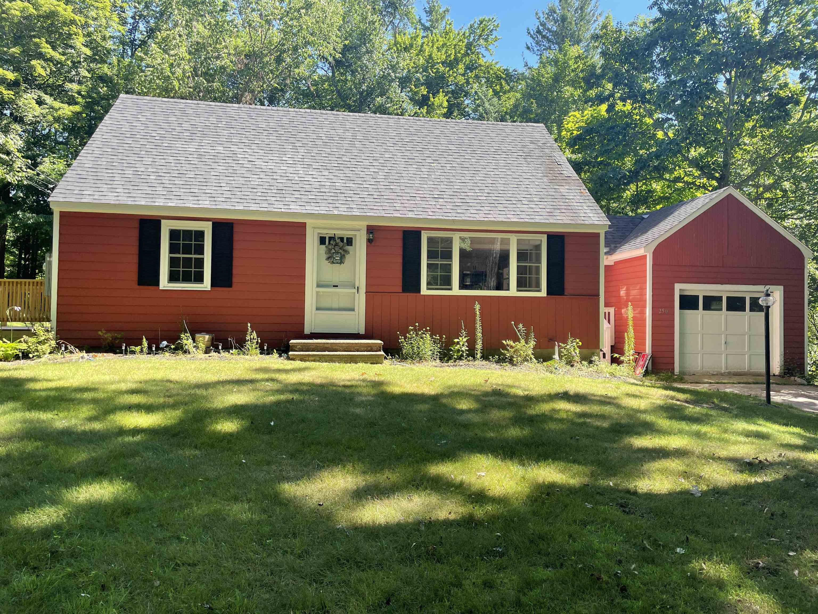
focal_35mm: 26
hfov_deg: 67.3
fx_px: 614
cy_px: 307
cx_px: 409
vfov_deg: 53.1
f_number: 1.6
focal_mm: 4.2
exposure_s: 1/502
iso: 32
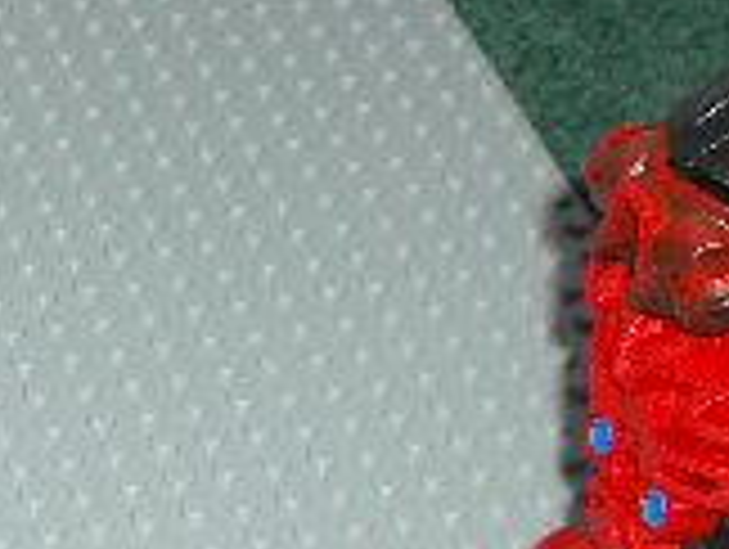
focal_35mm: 193
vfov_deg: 7.7
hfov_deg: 10.0
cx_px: -315
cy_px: 266
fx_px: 4071
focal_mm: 8.2
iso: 100
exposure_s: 1/60
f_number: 3.1
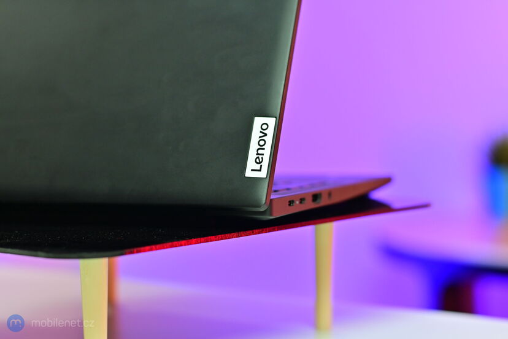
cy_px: 170
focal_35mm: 75
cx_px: 254
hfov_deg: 27.0
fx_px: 1058
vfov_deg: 18.2
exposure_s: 1/160
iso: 400
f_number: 2.8
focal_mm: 50
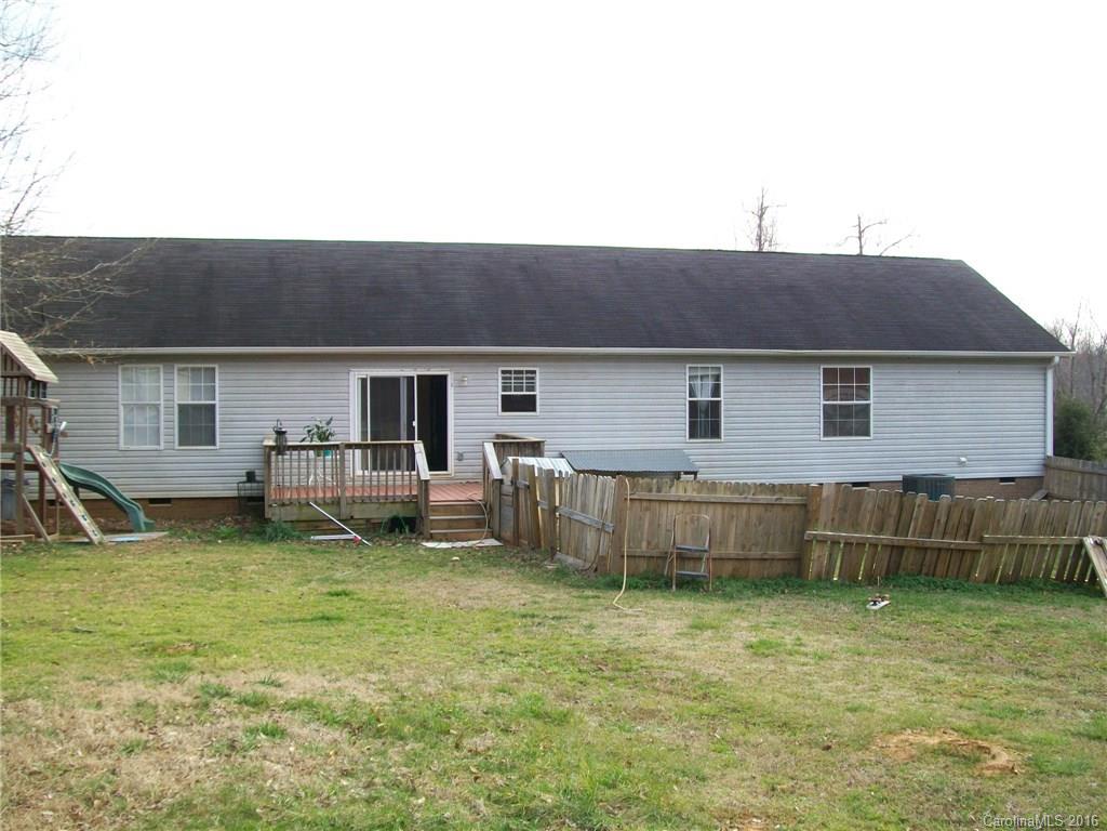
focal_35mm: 36
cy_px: 416
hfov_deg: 51.4
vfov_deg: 39.7
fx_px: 1151
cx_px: 554
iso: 64
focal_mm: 6
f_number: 2.7
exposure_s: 1/200
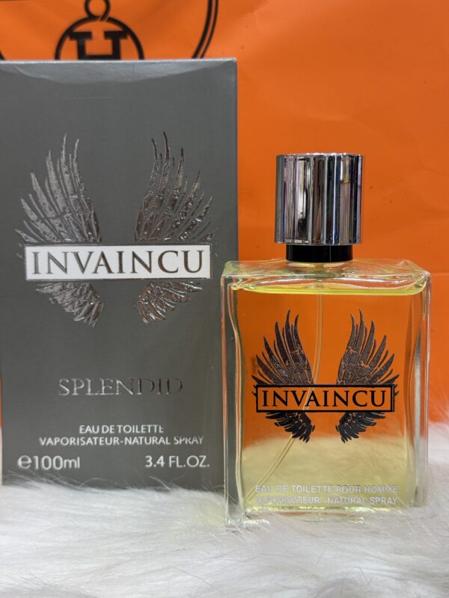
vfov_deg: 39.7
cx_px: 224
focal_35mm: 48
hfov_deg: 30.3
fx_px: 830
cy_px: 299
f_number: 1.78
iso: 50
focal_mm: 6.76
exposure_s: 1/50
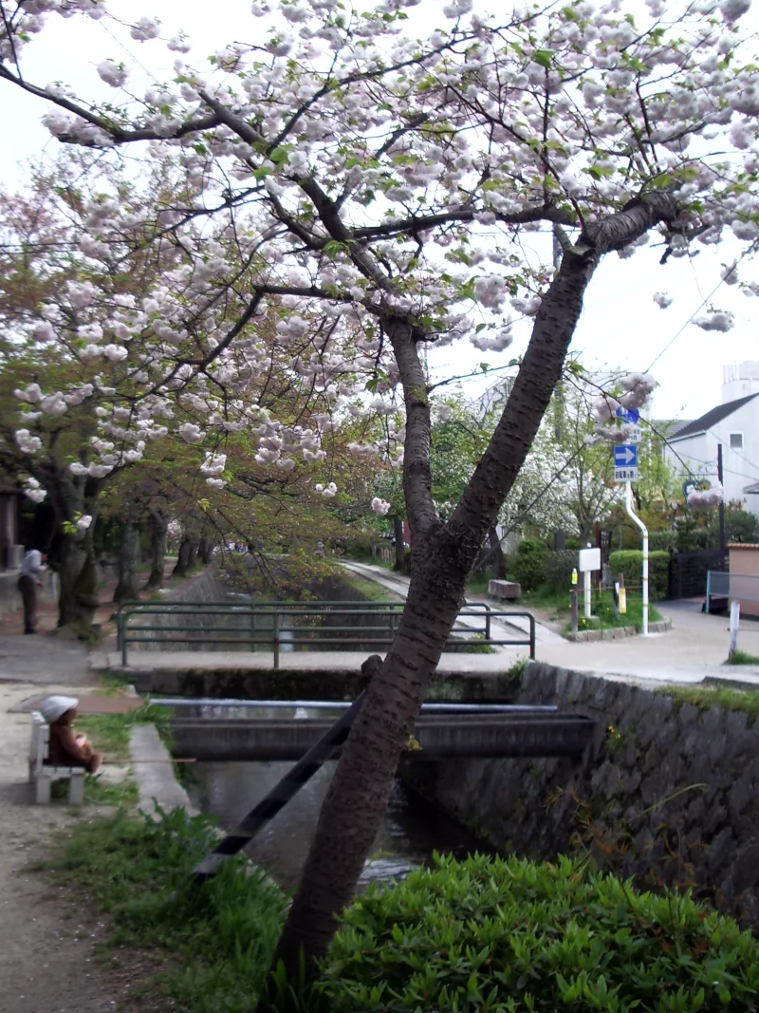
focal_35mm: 42
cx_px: 305
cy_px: 485
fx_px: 1228
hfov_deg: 34.2
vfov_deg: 44.8
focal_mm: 5.8
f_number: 2.6
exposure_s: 1/100
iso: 50
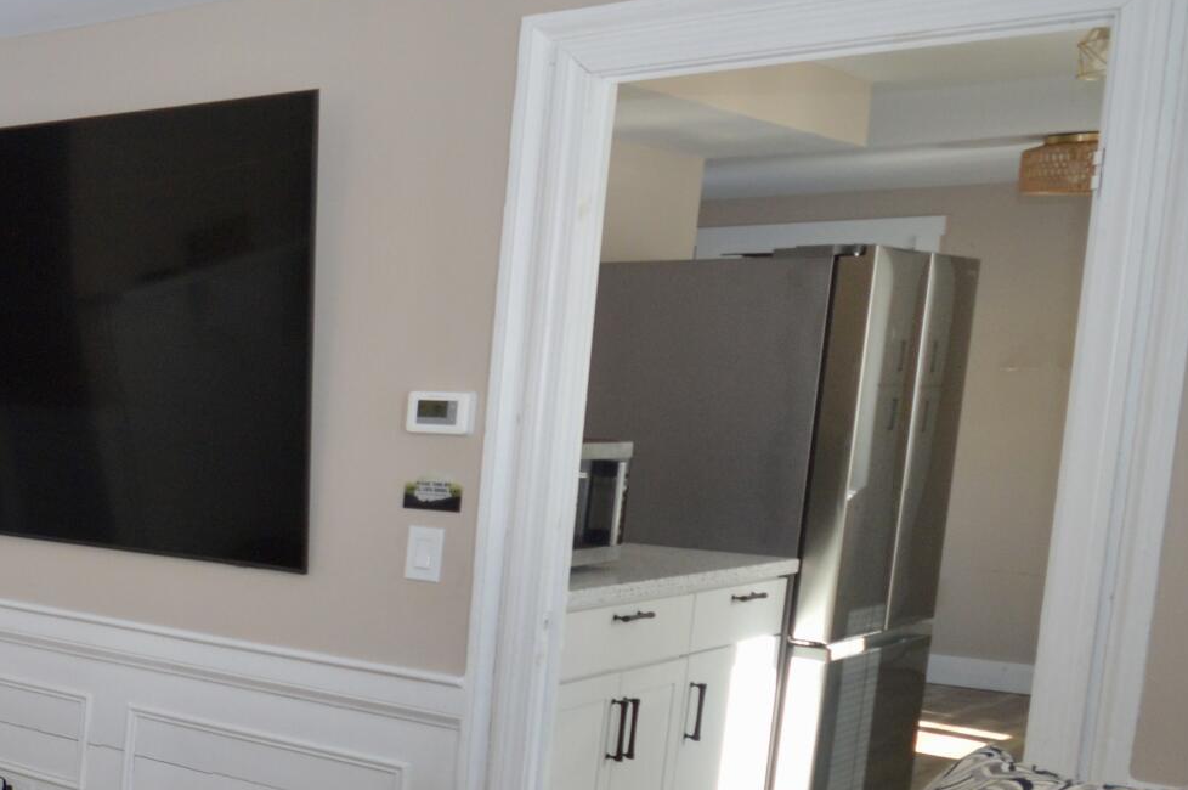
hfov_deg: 30.6
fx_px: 1516
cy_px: 553
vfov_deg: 28.9
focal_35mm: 46
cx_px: -453
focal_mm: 10
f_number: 4.5
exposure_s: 1/80
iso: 400
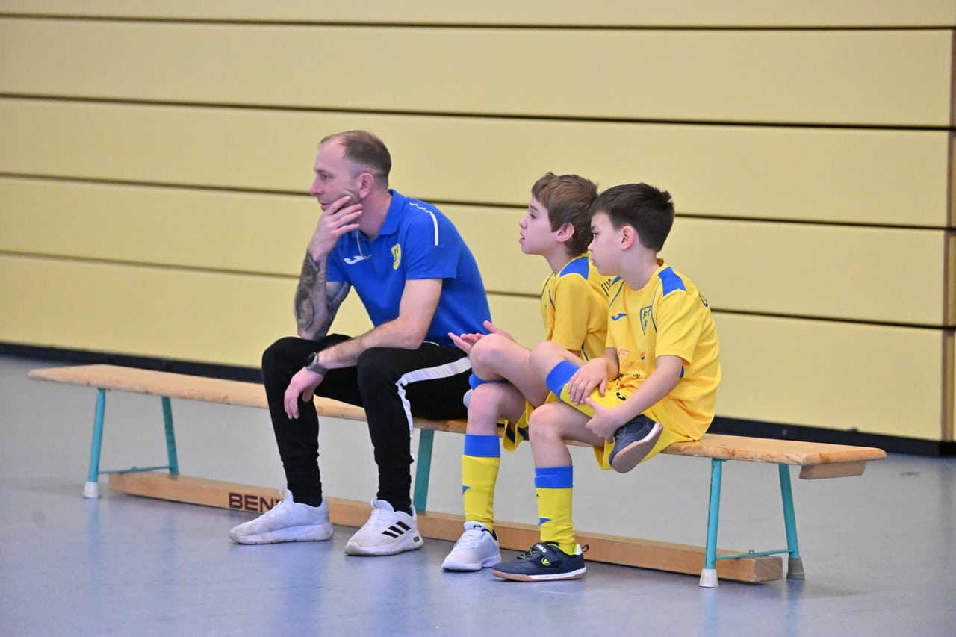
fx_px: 4912
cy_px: 318
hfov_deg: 11.1
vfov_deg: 7.4
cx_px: 478
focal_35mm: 185
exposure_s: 1/1000
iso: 8000
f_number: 3.5
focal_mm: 185
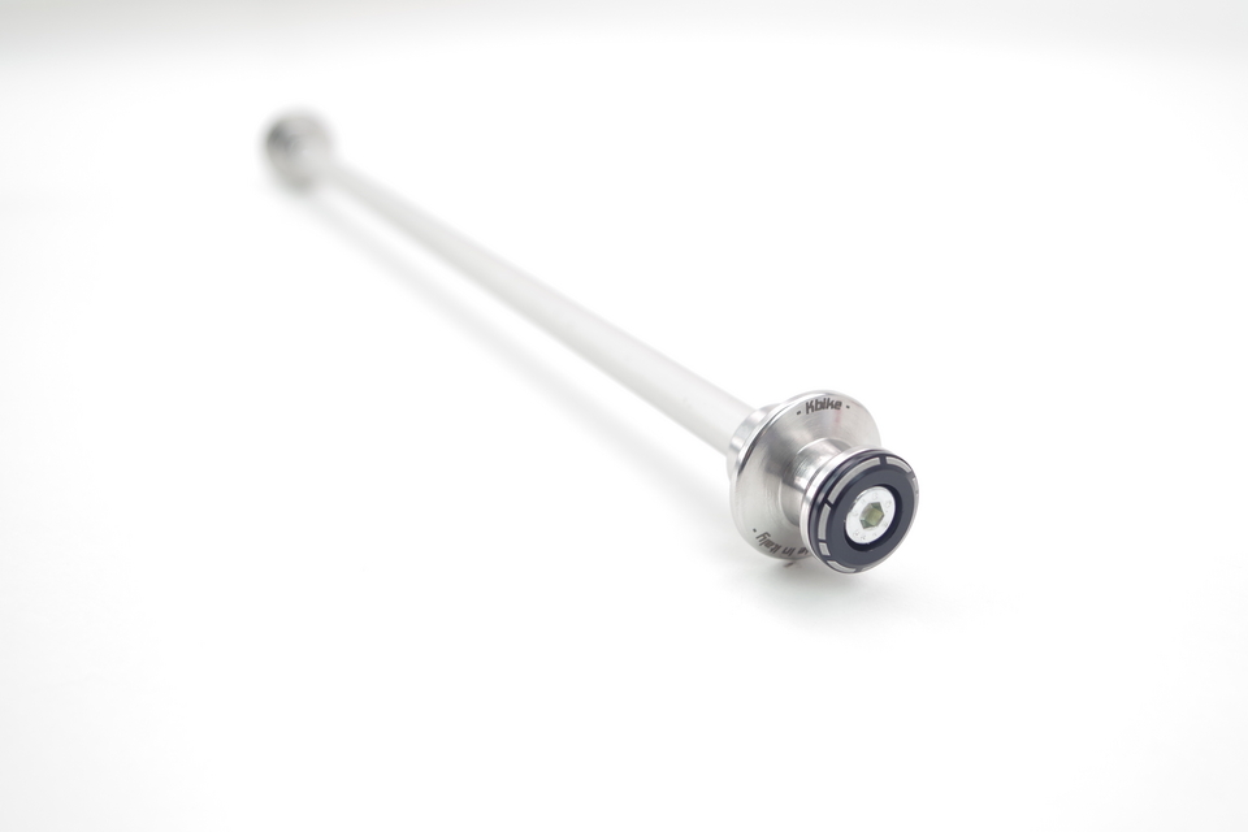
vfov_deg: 36.9
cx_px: 624
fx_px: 1248
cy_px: 416
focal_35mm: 36
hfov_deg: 53.1
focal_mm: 24.38
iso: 100
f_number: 5
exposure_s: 1/40
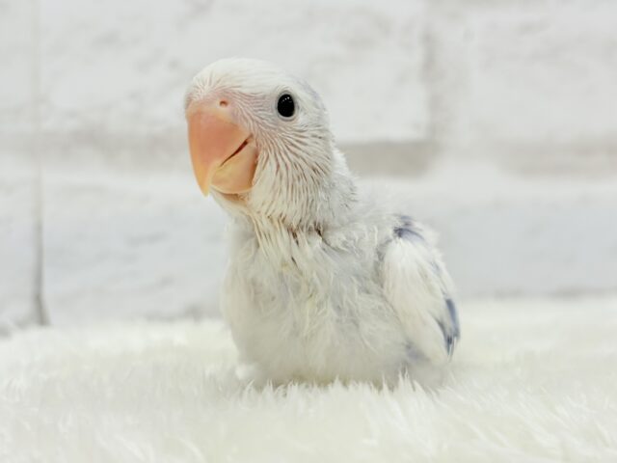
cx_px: 308
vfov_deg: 28.0
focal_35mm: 52
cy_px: 232
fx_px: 927
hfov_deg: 36.8
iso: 50
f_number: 1.6
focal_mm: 5.96
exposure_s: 1/100
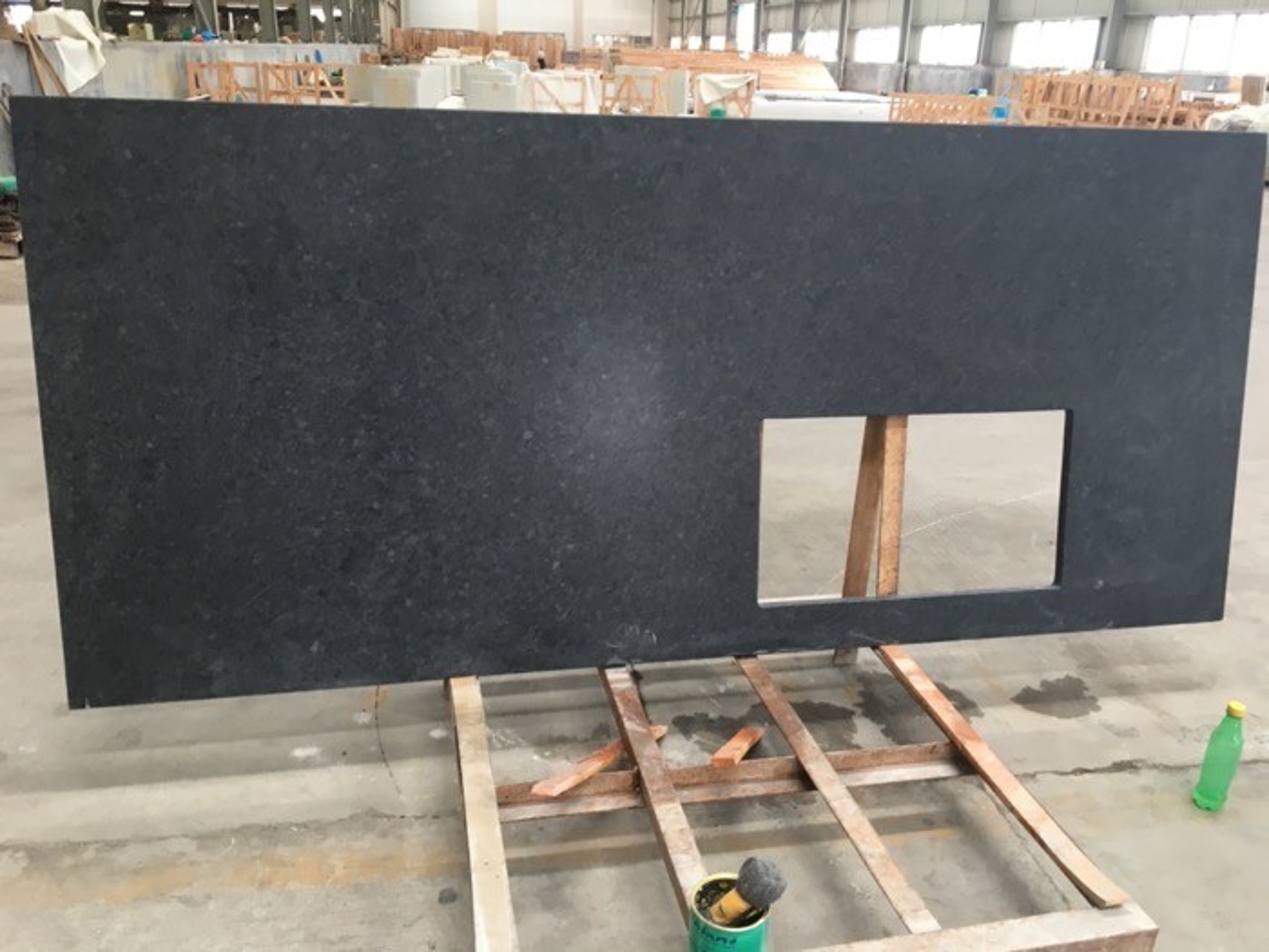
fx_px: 1063
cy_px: 476
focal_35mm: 29
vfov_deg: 48.2
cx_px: 634
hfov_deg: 61.7
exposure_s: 1/33
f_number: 2.2
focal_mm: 4.15
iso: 64
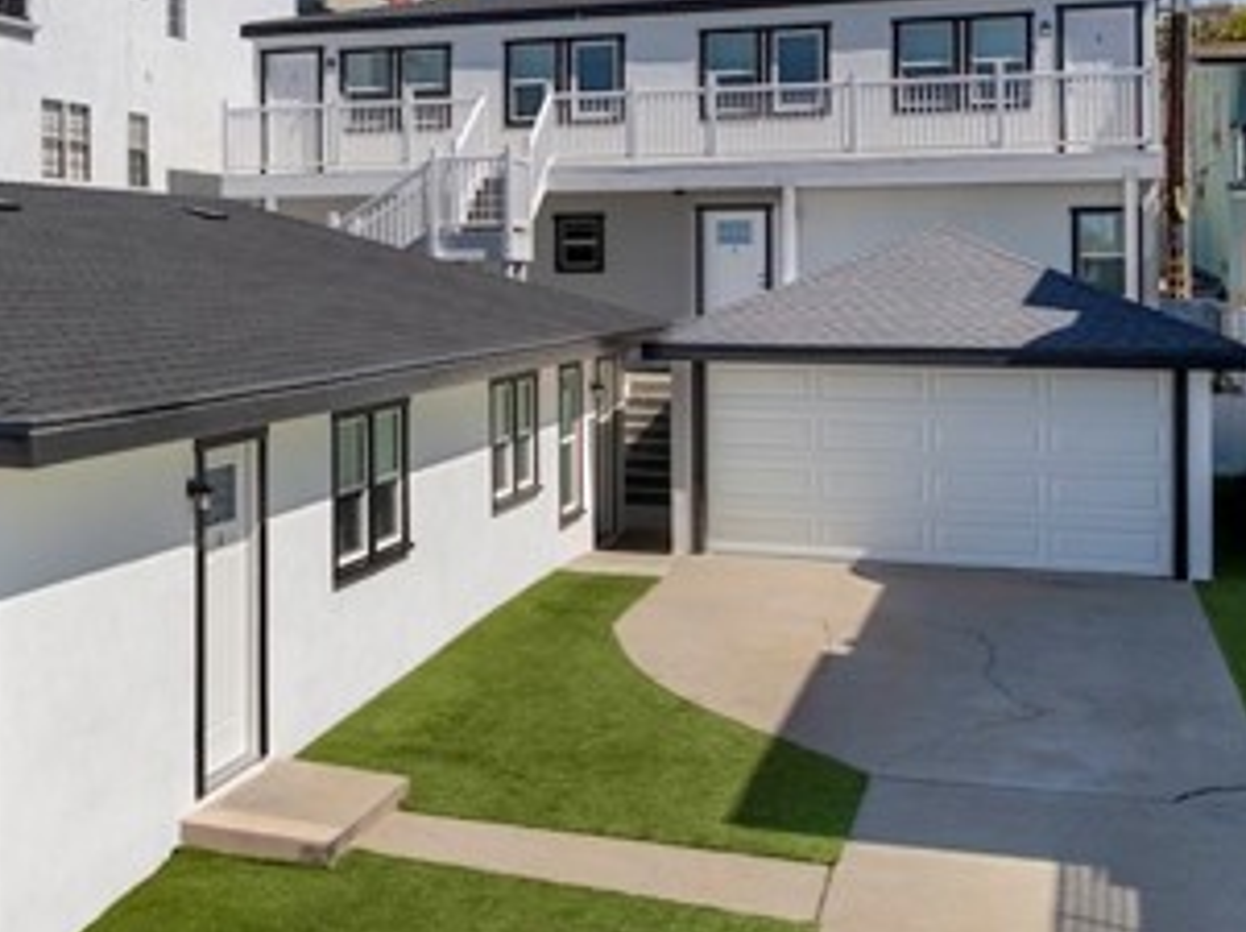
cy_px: 284
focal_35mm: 51
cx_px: 128
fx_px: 1834
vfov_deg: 28.3
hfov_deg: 35.4
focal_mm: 12.29
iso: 140
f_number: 2.8
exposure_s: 1/500
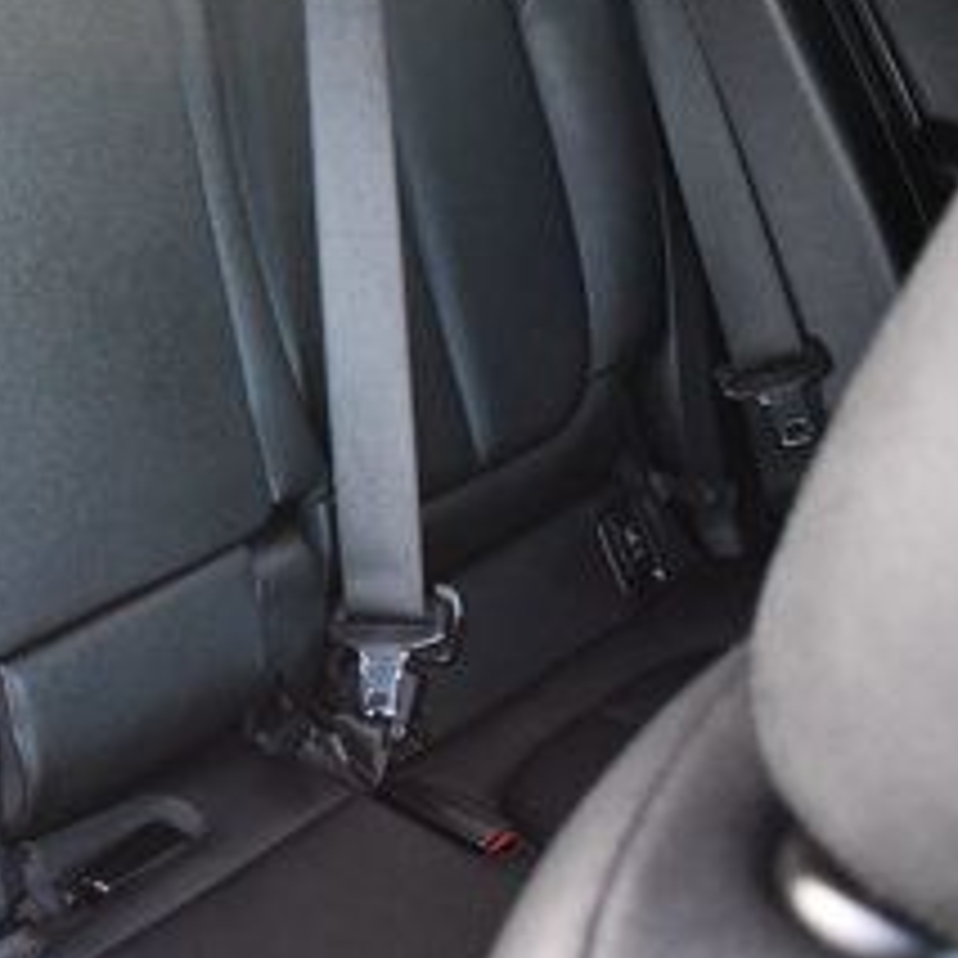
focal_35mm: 69
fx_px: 2160
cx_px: -252
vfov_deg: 24.4
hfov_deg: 22.6
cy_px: 137
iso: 3200
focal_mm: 18
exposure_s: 1/125
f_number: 3.5
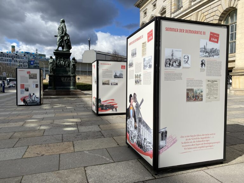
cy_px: 92
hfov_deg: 67.3
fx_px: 183
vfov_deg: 53.1
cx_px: 122
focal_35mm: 26
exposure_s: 1/4274
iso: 32
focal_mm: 4.25
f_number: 1.8
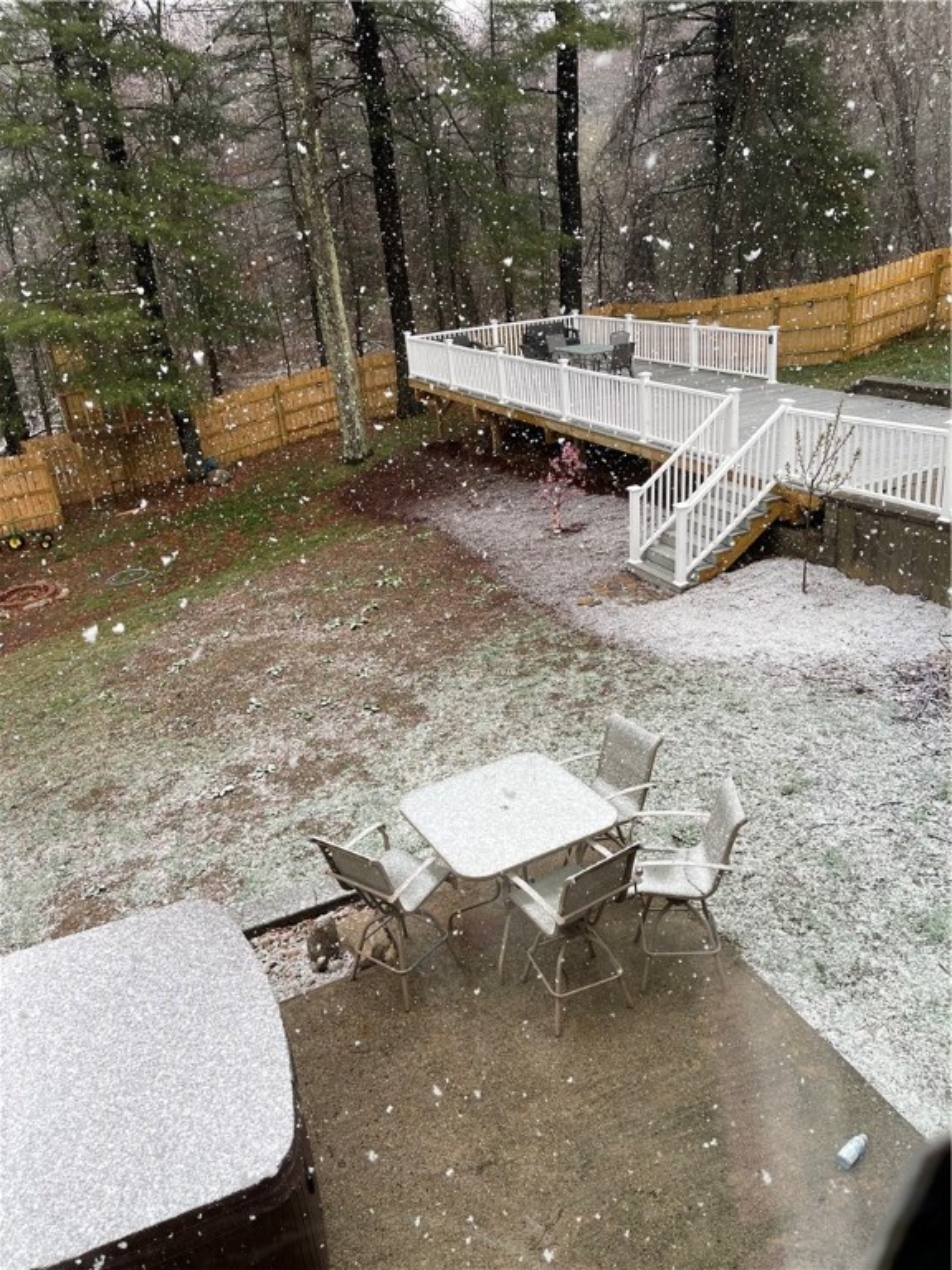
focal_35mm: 26
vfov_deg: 67.3
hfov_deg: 53.1
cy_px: 635
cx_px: 476
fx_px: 953
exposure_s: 1/139
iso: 32
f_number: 1.6
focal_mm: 5.1
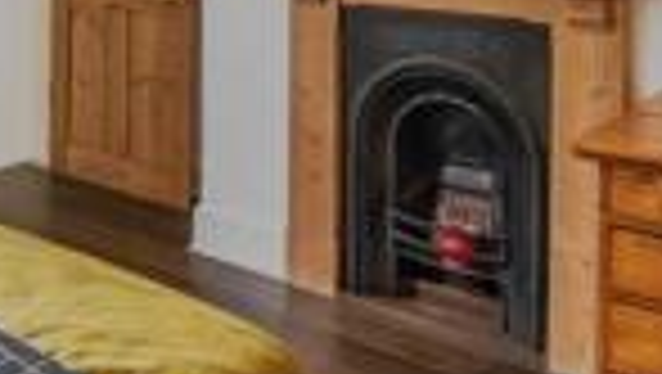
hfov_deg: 34.0
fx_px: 984
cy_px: -88
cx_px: 2
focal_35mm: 56
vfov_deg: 20.0
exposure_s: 1/30
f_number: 4
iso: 500
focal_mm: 12
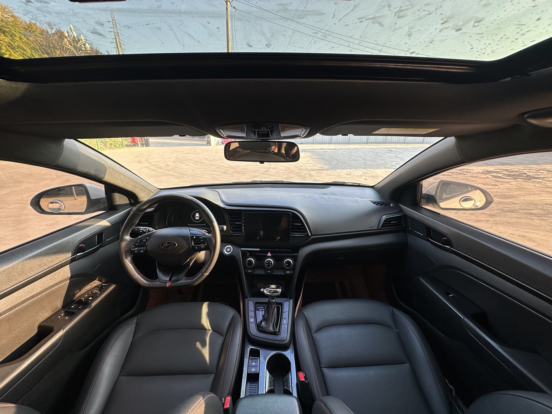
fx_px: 223
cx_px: 276
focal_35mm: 14
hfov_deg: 102.1
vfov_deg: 85.7
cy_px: 207
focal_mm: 2.22
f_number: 2.2
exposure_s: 1/99
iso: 40
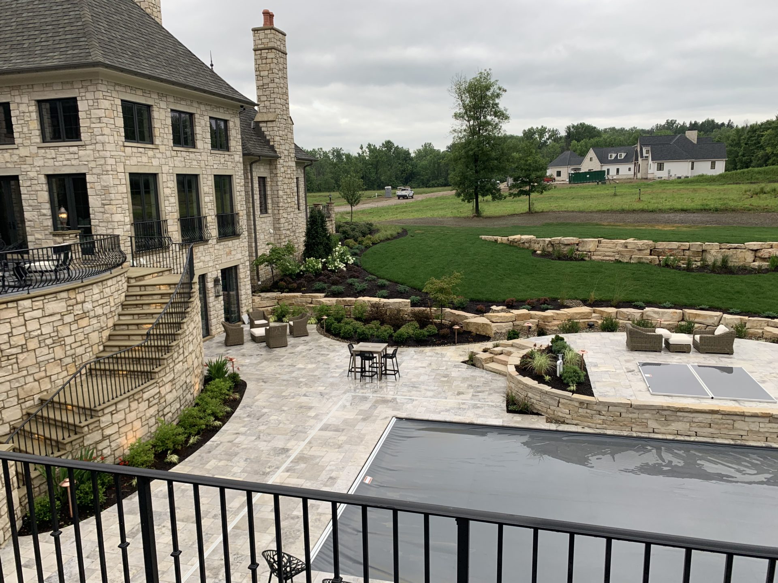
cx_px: 389
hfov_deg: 67.3
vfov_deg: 53.1
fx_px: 584
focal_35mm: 26
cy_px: 292
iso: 25
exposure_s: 1/374
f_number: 1.8
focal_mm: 4.25
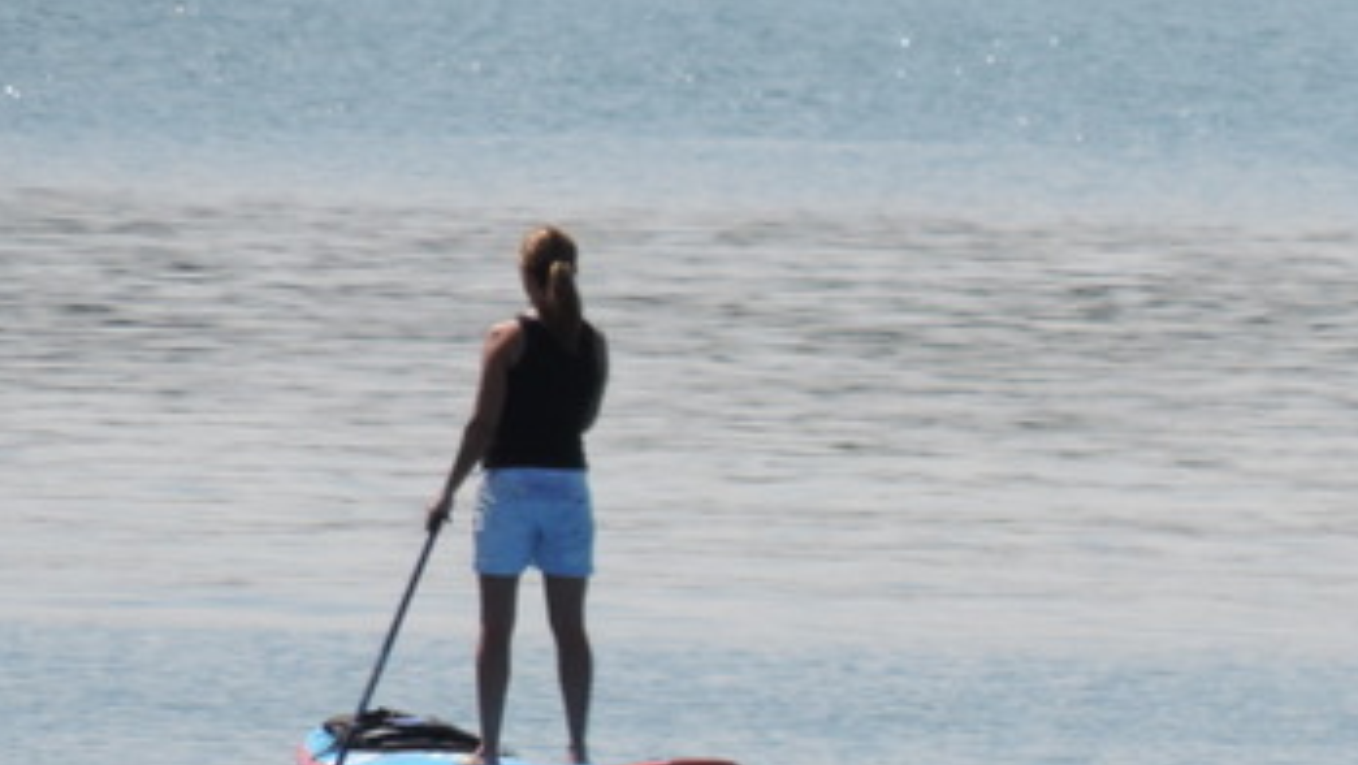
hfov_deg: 1.1
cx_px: 983
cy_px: 847
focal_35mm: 2006
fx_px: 72256
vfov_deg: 0.6
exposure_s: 1/500
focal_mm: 142.6
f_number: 5.2
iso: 80
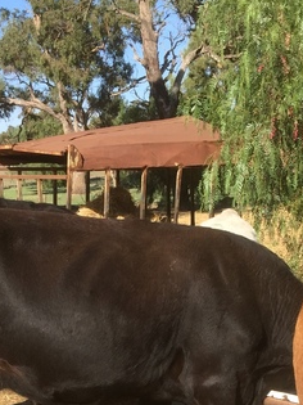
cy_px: 478
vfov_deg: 22.4
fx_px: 946
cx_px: 185
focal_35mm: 81
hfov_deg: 18.2
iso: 32
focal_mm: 4.15
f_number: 2.2
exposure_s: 1/1163
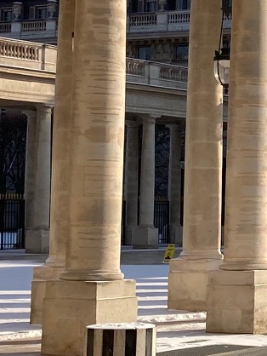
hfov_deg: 10.4
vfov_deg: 14.6
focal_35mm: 135
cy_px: 103
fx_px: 1387
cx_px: 482
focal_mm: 3.99
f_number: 1.8
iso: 20
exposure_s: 1/2558
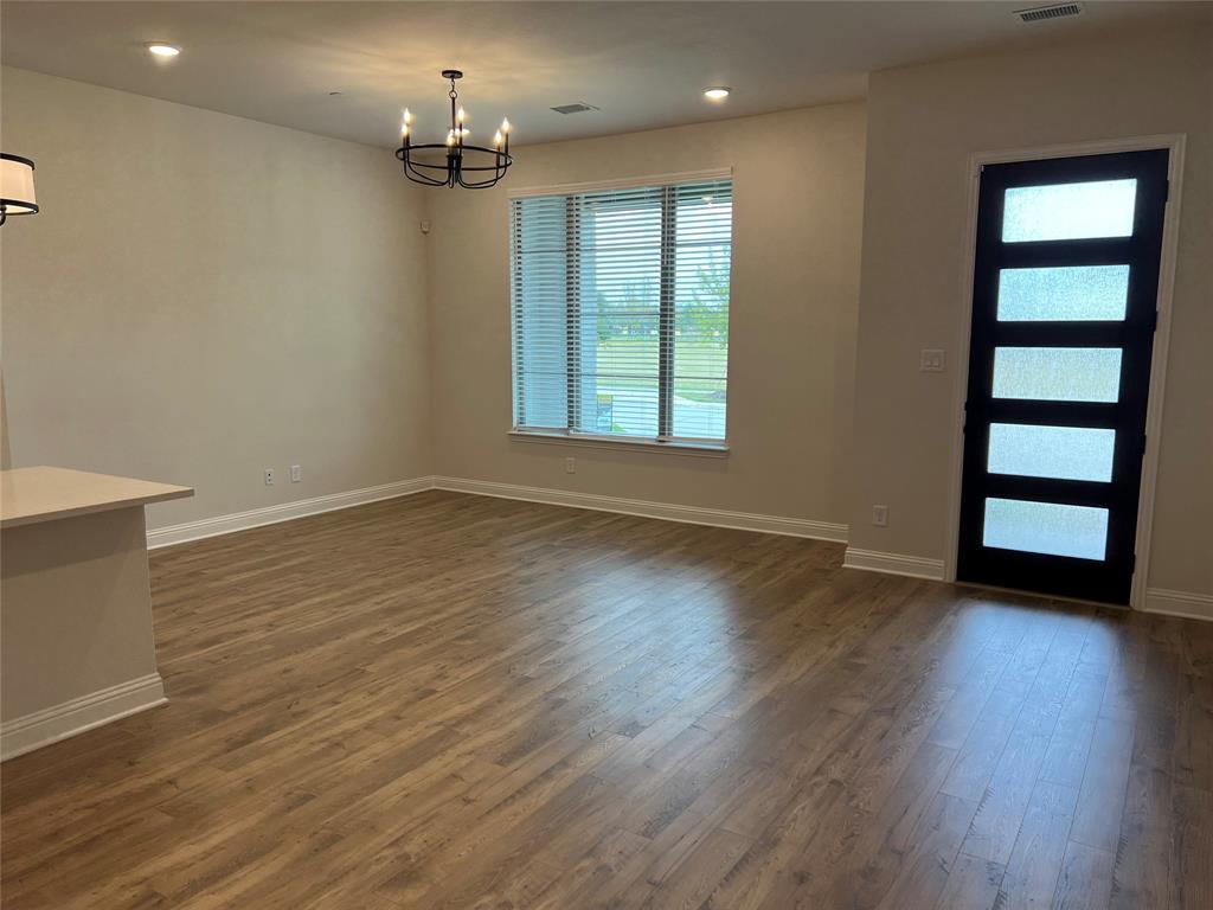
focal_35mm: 26
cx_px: 606
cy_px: 455
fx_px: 911
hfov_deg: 67.3
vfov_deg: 53.1
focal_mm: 5.7
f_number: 1.5
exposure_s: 1/160
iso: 64
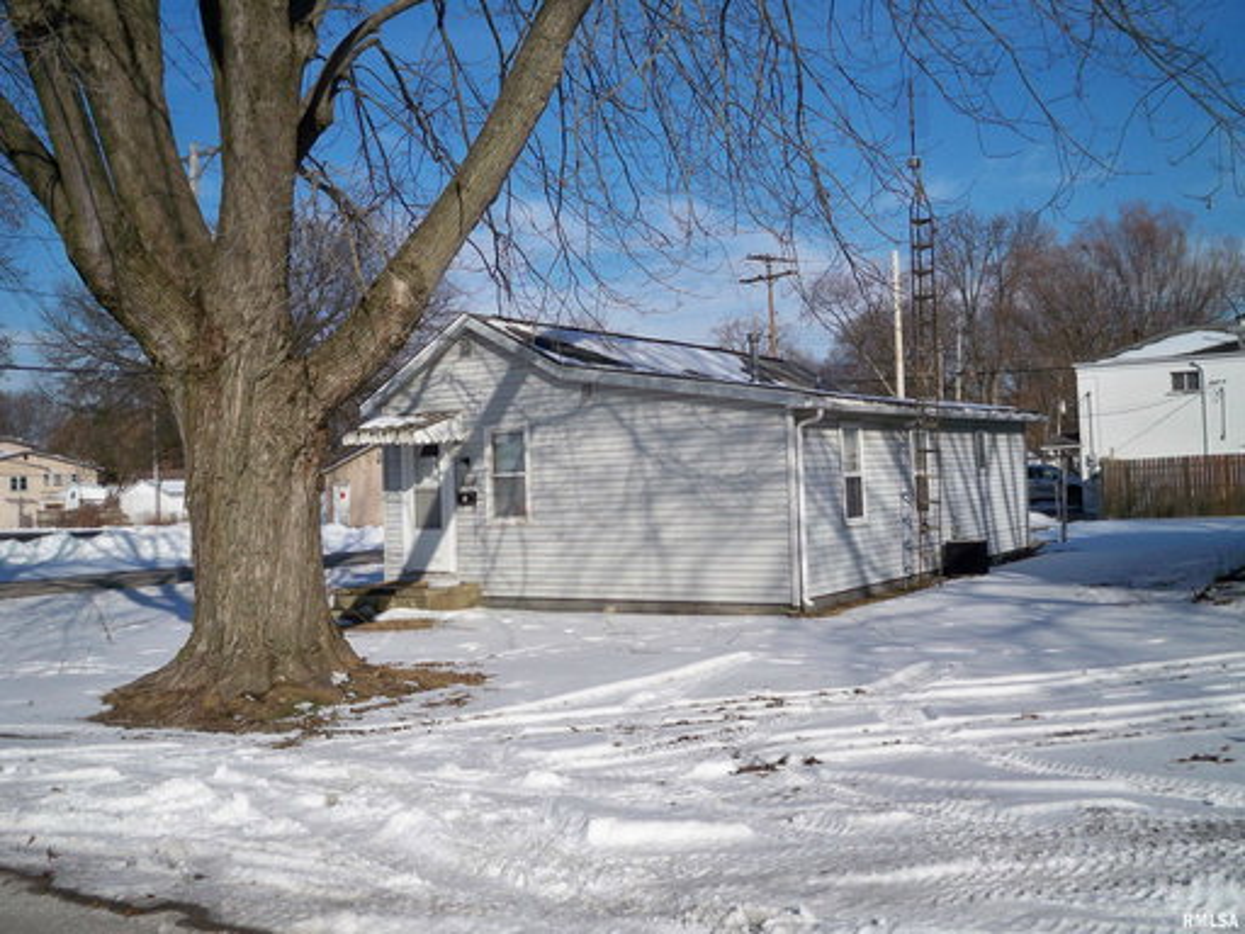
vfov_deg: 40.7
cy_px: 467
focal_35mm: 35
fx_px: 1259
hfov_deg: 52.6
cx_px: 622
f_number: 4.7
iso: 100
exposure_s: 1/1000
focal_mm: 6.3
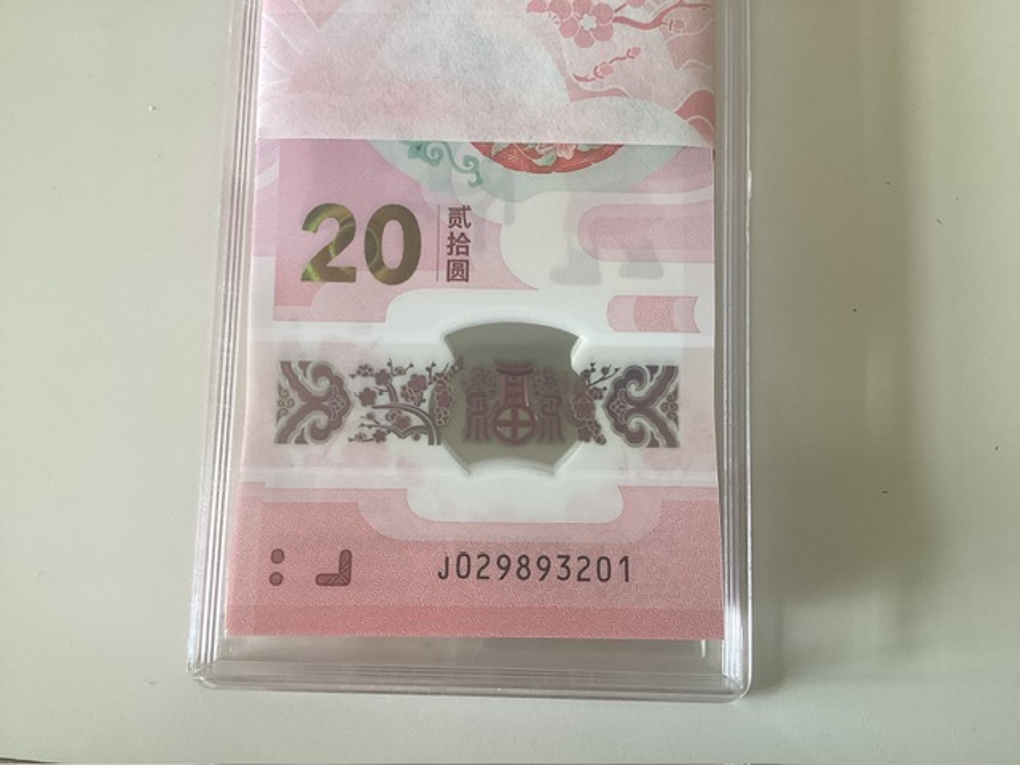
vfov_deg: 45.4
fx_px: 913
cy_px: 382
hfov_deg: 58.4
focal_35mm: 31
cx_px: 510
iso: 80
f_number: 2.4
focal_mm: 3.3
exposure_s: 1/50
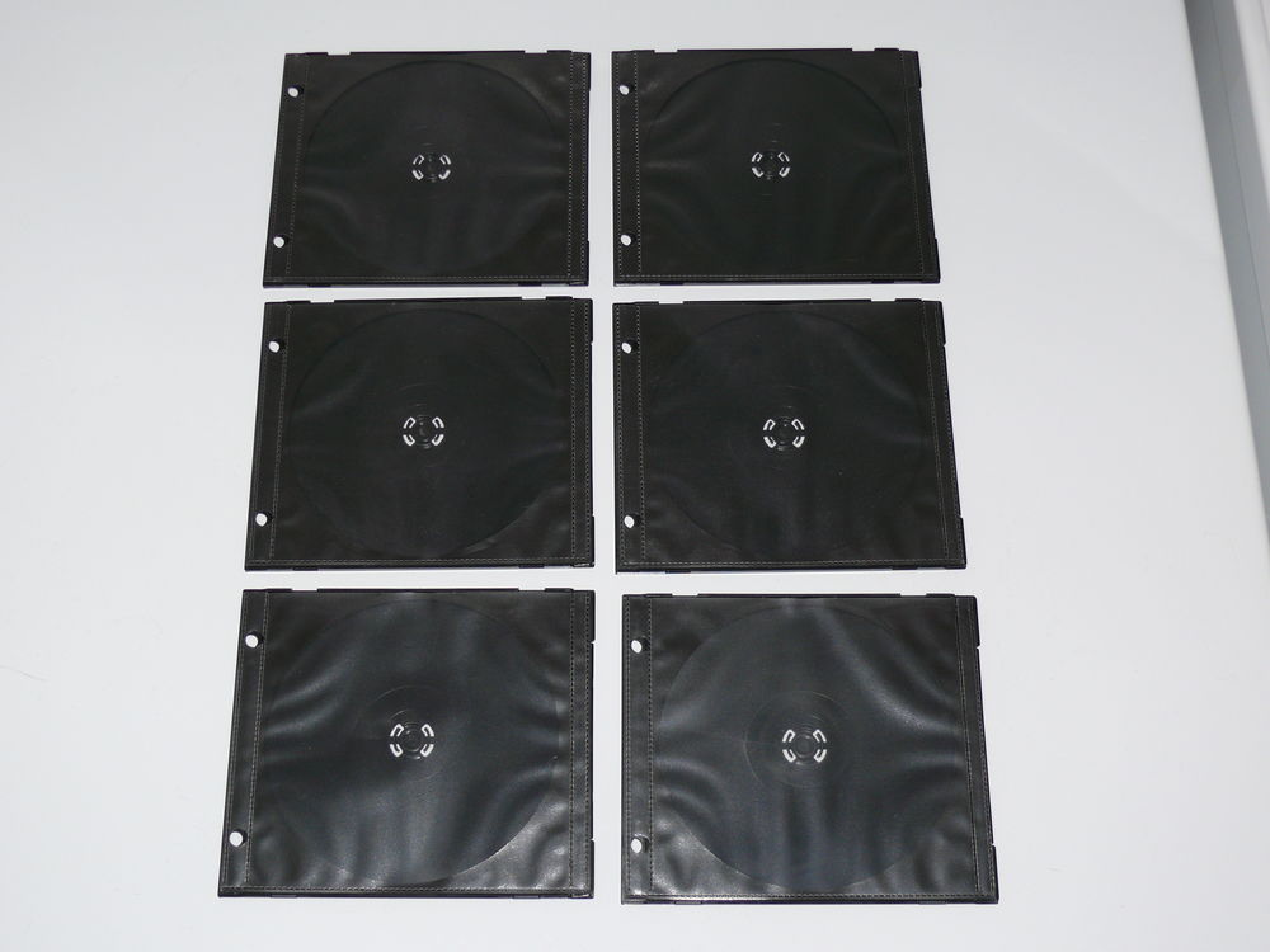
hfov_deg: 38.2
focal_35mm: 50
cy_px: 476
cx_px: 635
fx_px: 1834
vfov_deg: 29.1
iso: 100
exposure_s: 1/30
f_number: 3.2
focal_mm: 9.6
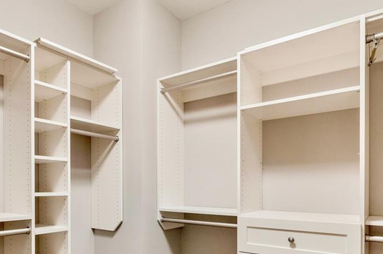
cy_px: 188
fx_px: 276
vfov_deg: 47.7
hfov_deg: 68.7
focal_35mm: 26
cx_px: 151
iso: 1600
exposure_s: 1/60
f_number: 8
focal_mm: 17
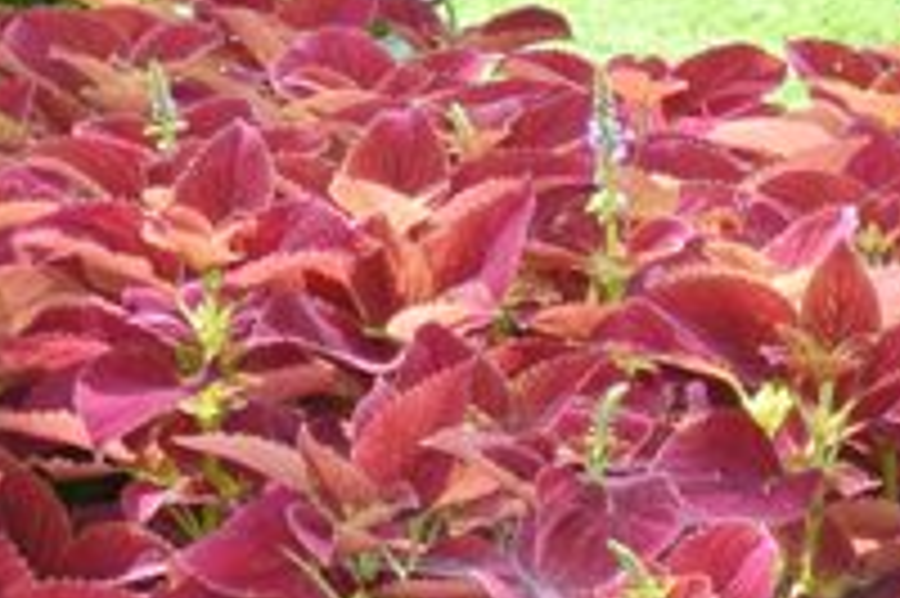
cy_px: 1072
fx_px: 7818
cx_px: 1040
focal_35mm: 313
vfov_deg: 4.3
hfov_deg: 6.6
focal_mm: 22.7
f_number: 5
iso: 100
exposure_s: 1/60
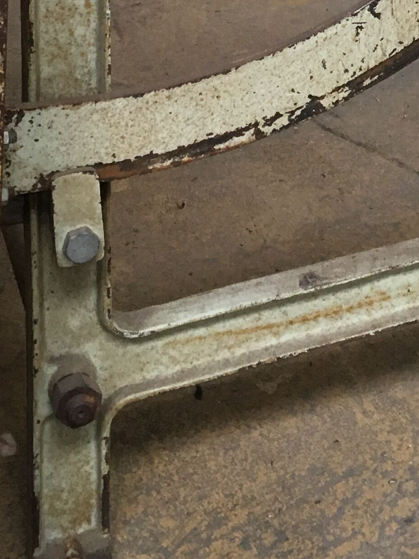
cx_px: 438
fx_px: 1533
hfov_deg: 15.2
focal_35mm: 95
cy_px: -145
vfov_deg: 19.3
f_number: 2.2
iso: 50
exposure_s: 1/33
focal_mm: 4.15
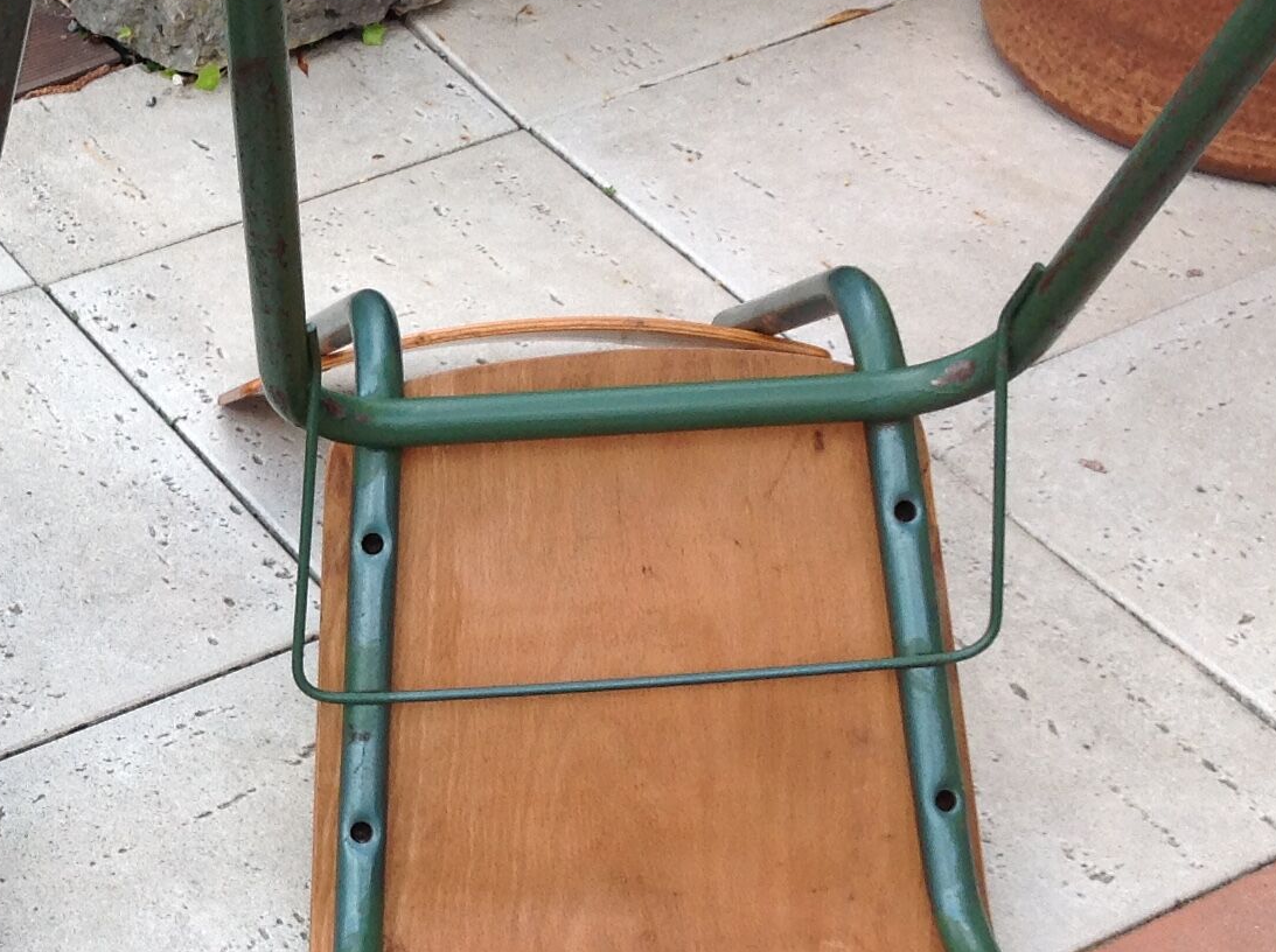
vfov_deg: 17.7
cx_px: 97
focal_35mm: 83
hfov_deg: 22.9
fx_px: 3054
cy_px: 645
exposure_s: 1/260
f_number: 2.4
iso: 50
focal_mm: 4.28
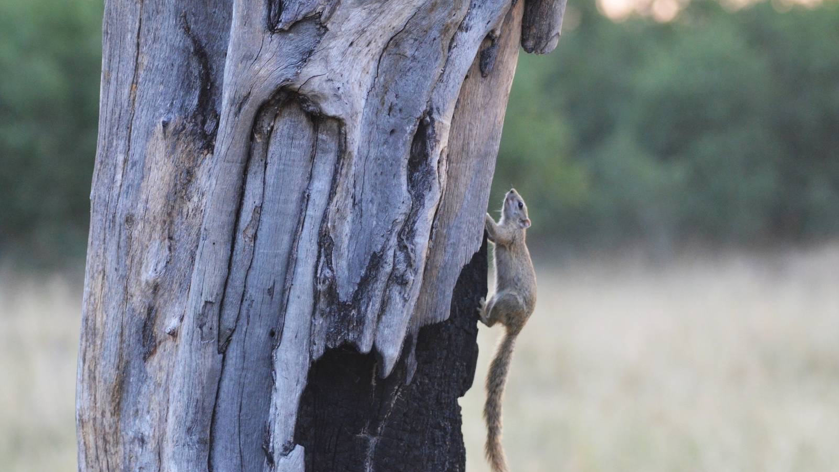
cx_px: 420
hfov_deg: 8.1
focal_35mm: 267
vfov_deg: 4.6
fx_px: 5940
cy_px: 260
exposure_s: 1/500
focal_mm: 170
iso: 2500
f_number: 5
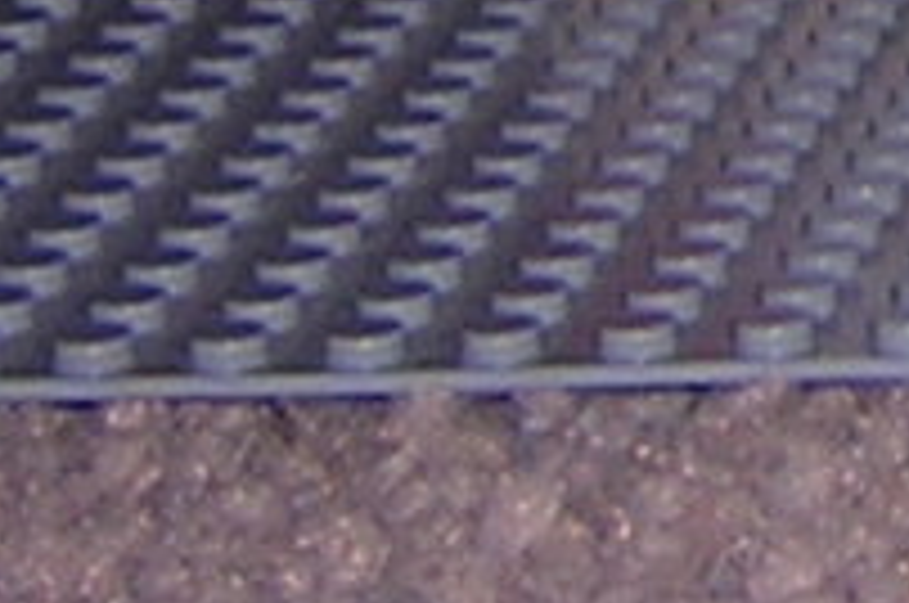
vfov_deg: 4.3
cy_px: -1580
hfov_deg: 6.4
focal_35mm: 297
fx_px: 7487
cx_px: 2660
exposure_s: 1/60.1
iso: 100
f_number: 2.6
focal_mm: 4.7
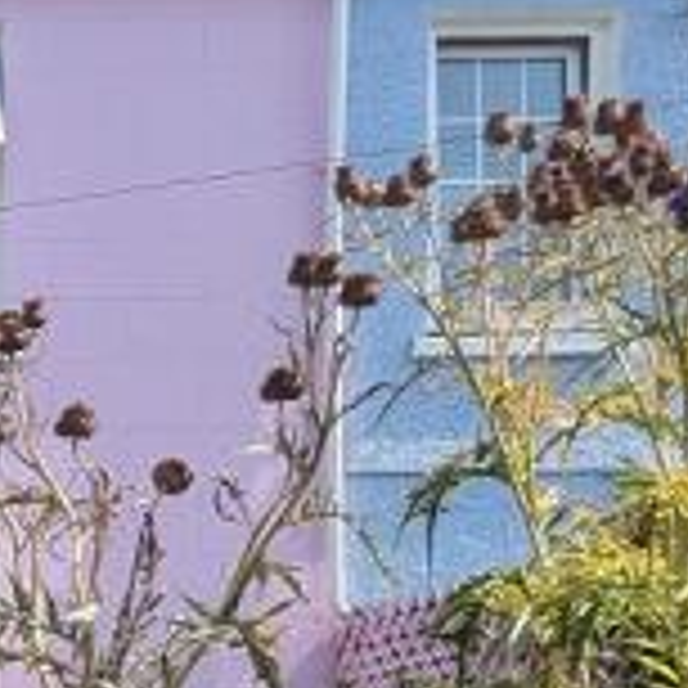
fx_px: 2136
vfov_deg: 16.6
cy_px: 1036
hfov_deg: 15.3
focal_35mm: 95
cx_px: -625
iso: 50
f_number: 2.2
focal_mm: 2.35
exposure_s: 1/808
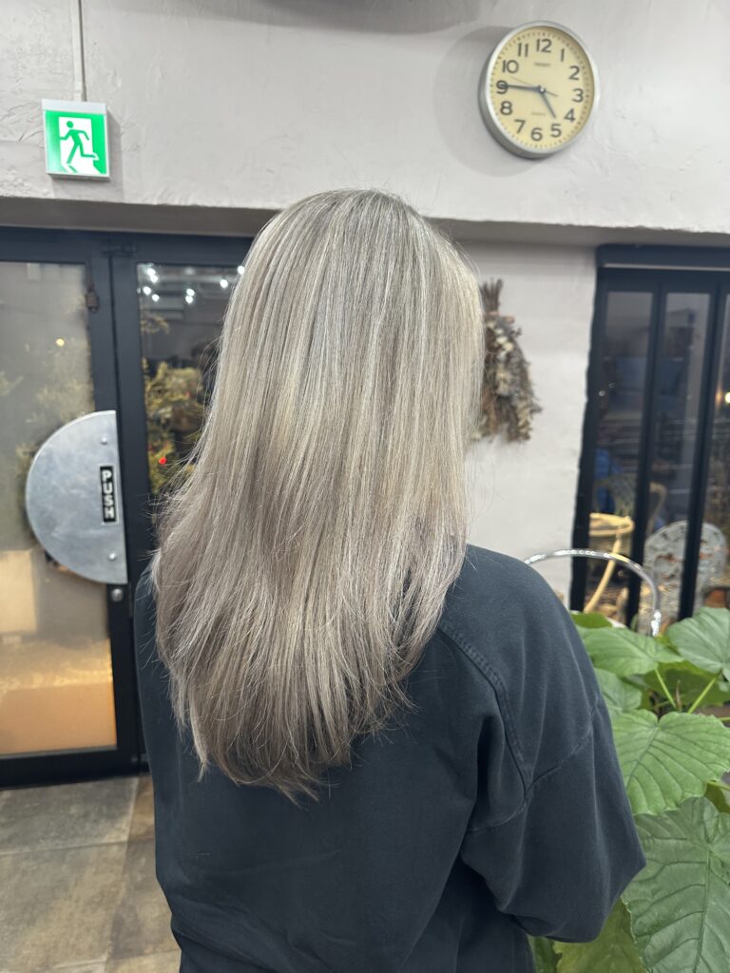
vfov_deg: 71.6
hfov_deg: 56.8
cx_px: 365
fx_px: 675
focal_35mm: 24
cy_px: 486
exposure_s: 1/50
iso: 160
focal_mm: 6.86
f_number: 1.78
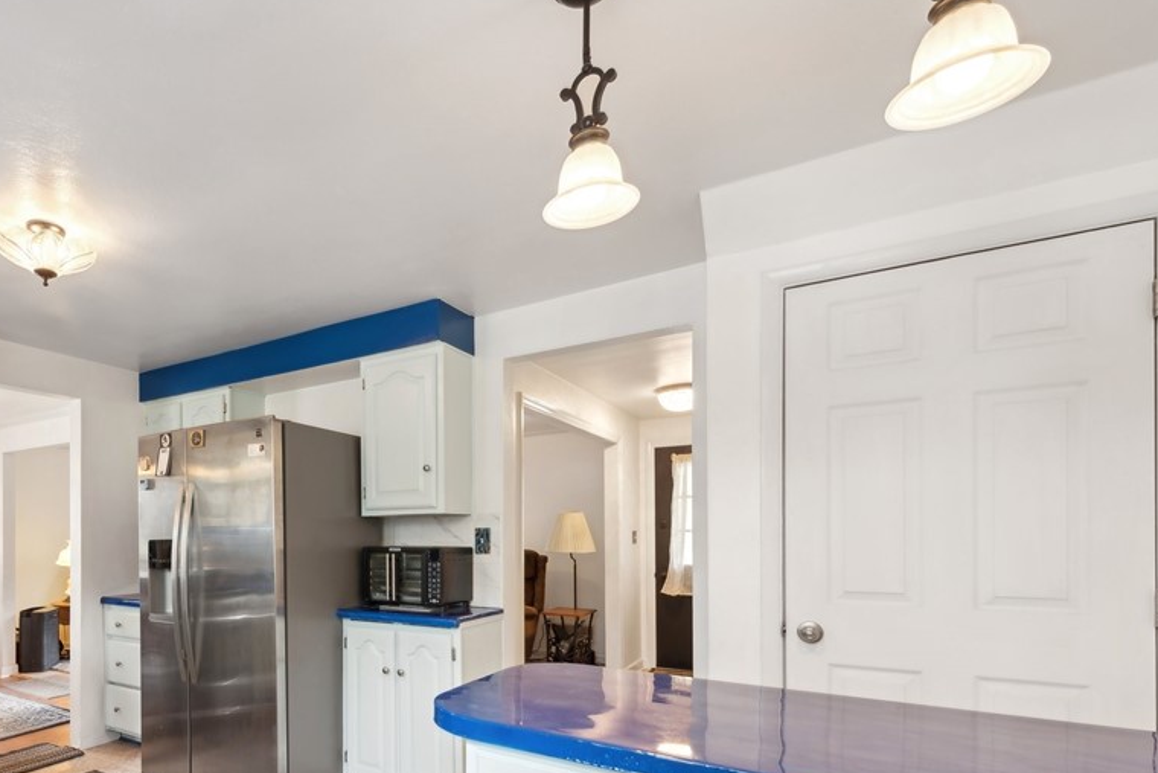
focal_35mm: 20
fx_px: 643
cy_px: 531
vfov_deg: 60.1
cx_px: 347
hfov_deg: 79.9
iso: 50
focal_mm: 14
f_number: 11
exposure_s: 1/2.5
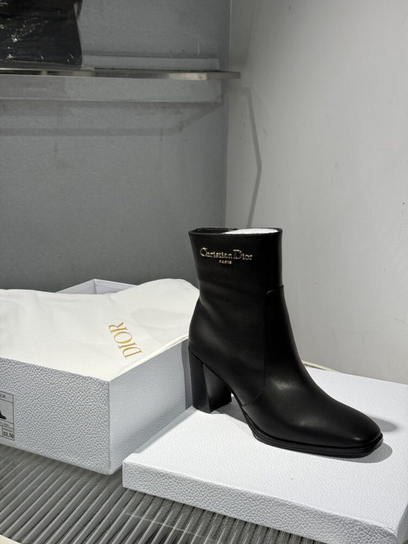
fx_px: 754
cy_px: 272
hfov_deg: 30.3
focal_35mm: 48
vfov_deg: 39.7
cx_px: 204
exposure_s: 1/196
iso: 64
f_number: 1.78
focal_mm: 6.76
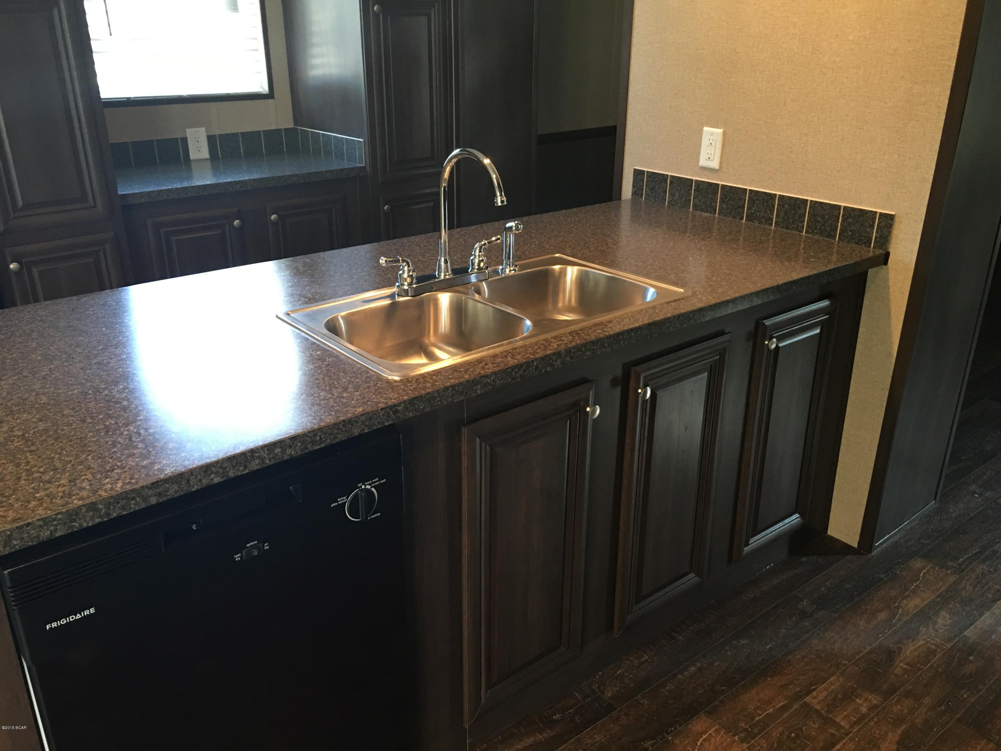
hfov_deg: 61.7
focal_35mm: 29
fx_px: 839
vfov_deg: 48.2
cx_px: 500
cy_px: 376
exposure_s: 1/15
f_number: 2.2
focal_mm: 4.15
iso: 80
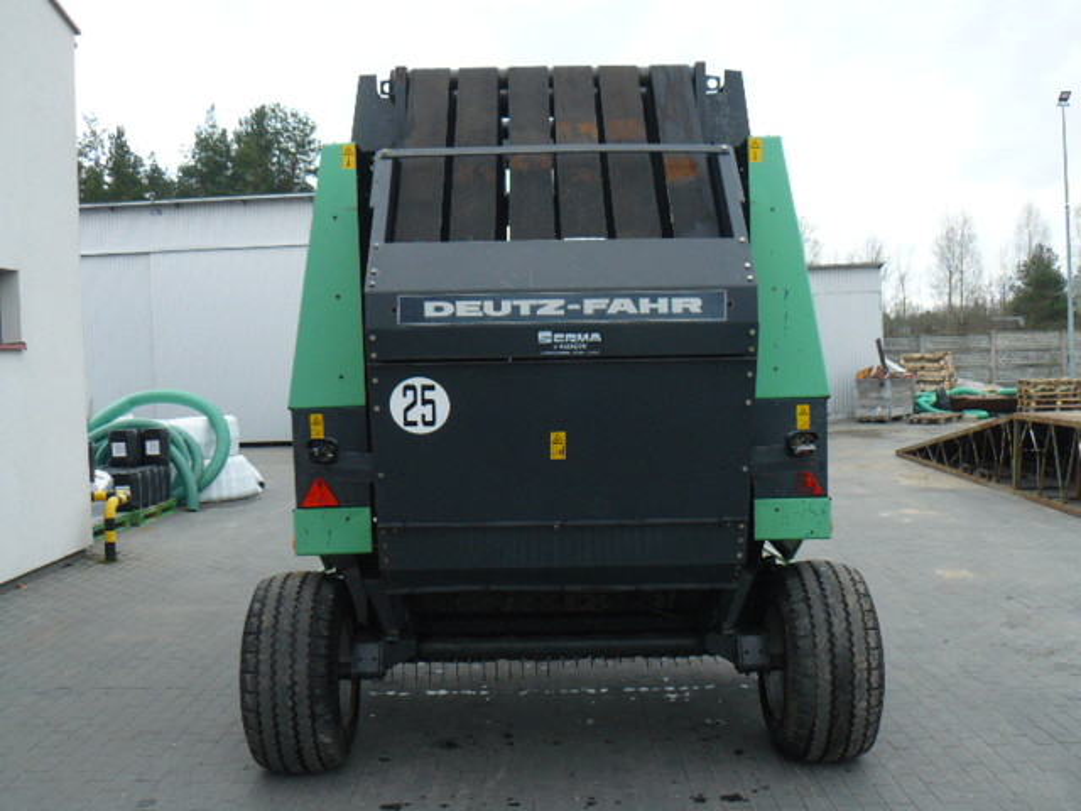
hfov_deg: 51.4
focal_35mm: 36
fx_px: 1124
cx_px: 540
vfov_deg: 39.7
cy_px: 406
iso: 100
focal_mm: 6
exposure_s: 1/250
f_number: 4
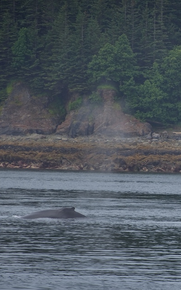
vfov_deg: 3.4
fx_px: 4861
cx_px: 176
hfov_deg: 2.1
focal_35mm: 616
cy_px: 185
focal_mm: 300
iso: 160
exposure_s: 1/640
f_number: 5.6
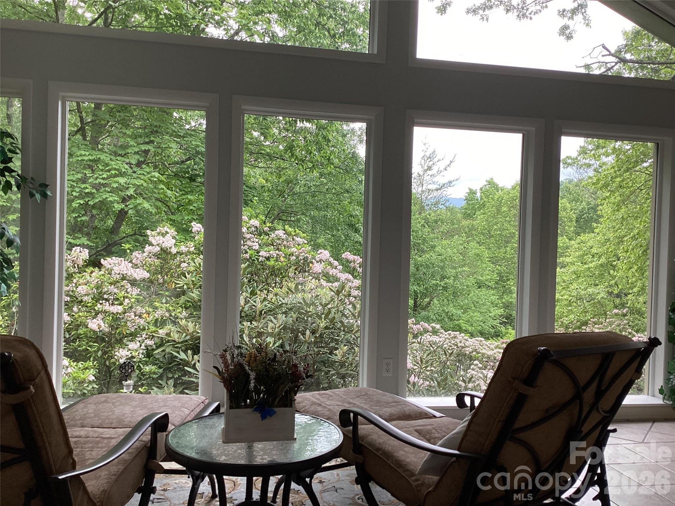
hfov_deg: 58.4
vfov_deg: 45.4
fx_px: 604
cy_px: 253
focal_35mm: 31
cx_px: 338
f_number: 2.4
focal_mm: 3.3
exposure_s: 1/120
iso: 64
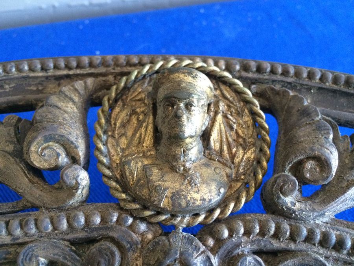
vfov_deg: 46.8
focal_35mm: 30
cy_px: 133
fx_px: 307
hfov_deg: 60.0
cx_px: 177
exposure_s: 1/30
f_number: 2.2
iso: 320
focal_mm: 4.12
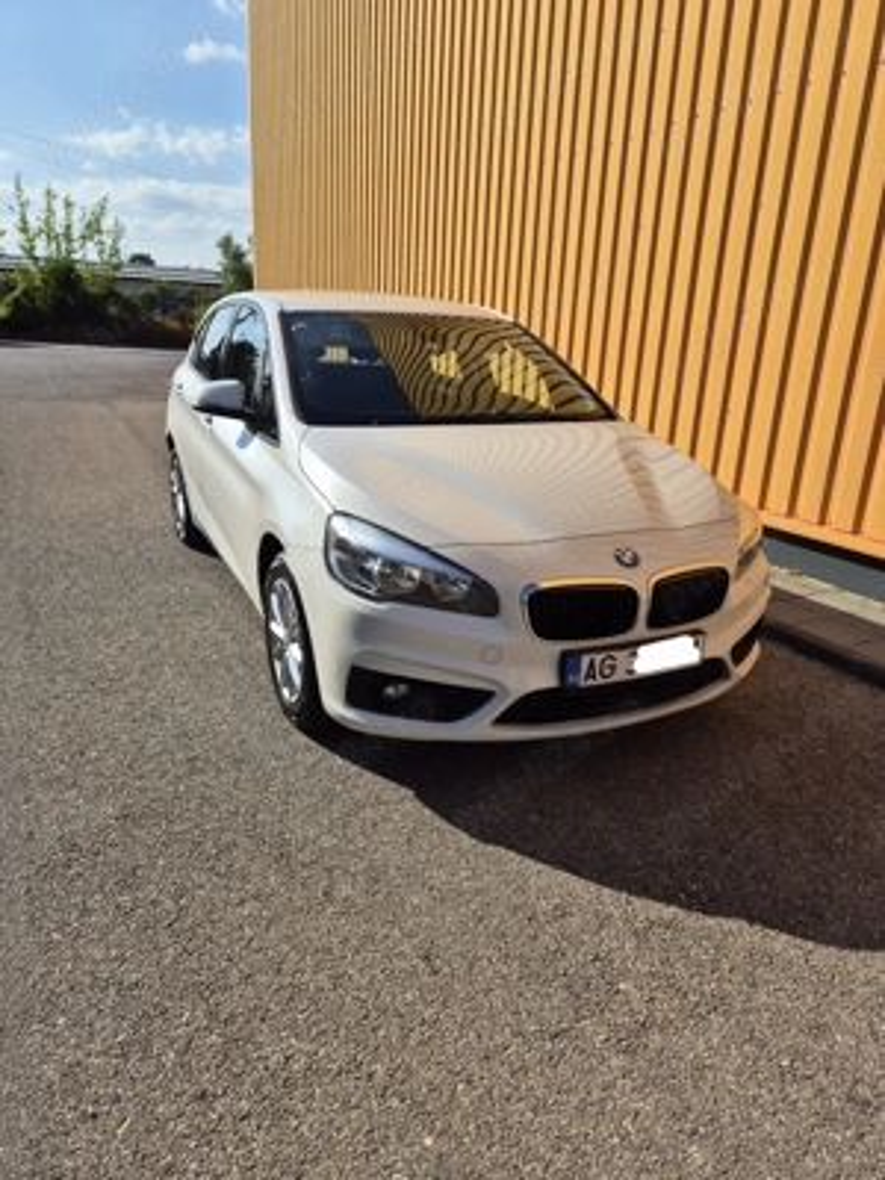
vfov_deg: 73.9
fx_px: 784
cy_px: 590
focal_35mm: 23
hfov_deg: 58.9
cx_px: 442
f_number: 1.8
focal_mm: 5.4
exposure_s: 1/2500
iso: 25
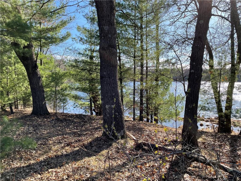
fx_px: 181
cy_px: 90
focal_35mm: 26
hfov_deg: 67.3
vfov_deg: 53.1
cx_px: 120
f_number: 1.6
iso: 32
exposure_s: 1/1125
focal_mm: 4.2
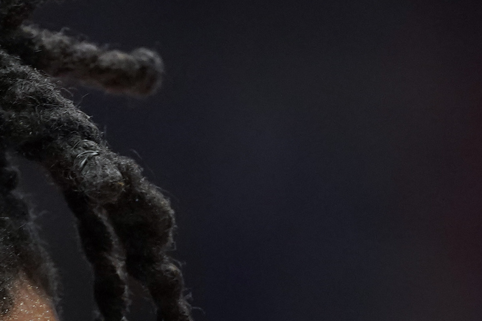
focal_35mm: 1478
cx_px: -159
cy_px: 506
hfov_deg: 1.4
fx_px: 19787
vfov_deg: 0.9
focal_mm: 300
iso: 3200
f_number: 2.8
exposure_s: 1/1000
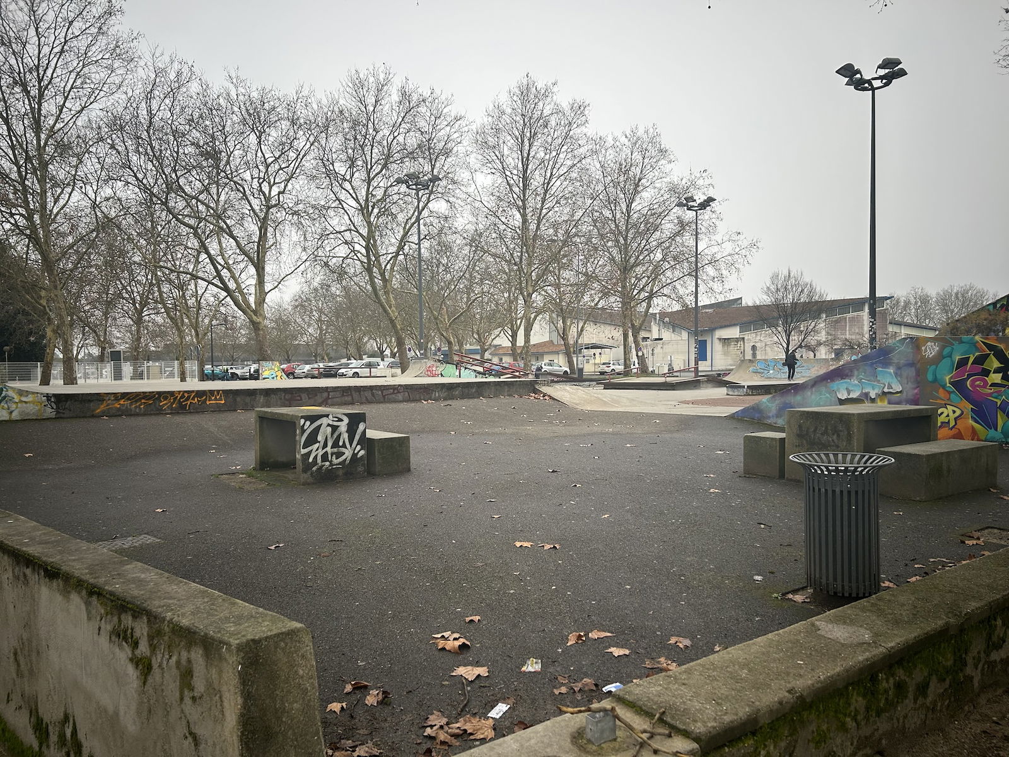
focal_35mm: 26
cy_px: 378
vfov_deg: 53.1
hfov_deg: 67.3
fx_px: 758
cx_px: 504
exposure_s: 1/497
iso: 50
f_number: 1.5
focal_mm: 5.7
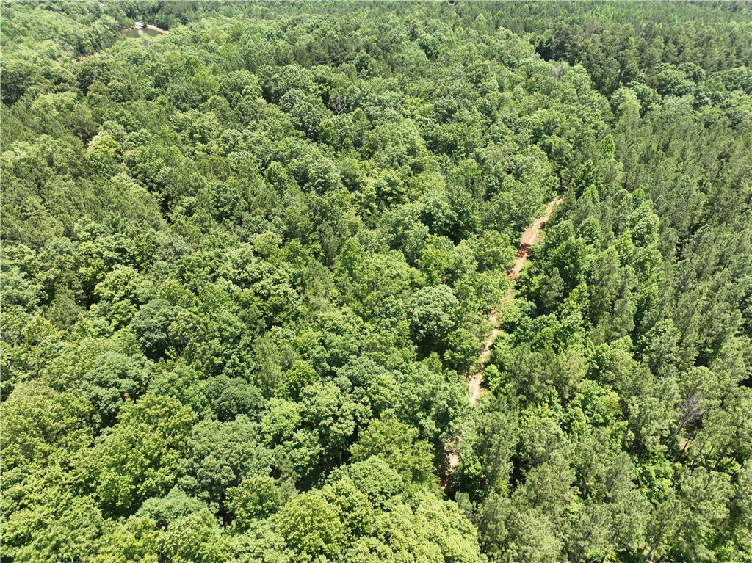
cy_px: 282
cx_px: 376
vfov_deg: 56.8
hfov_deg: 71.6
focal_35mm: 24
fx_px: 521
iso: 100
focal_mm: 12.29
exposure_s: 1/100
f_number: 2.8
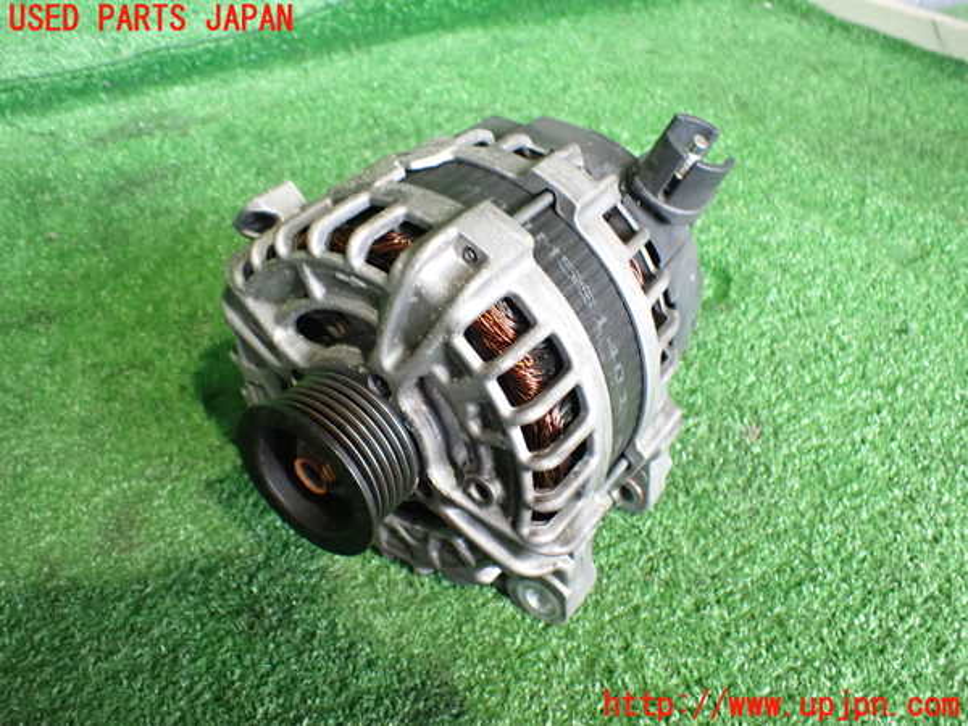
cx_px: 484
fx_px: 839
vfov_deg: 46.8
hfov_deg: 60.0
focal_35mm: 30
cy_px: 363
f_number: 2.3
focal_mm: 5.4
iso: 800
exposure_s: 1/50
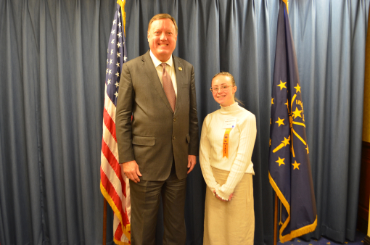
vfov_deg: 39.8
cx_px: 185
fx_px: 339
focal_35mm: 33
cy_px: 122
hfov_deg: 57.3
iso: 500
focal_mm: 22
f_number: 4
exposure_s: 1/15
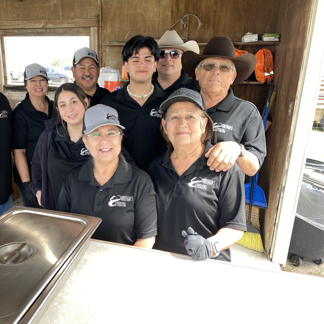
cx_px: 112
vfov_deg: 52.5
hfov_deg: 51.7
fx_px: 328
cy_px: 164
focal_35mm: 31
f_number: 1.8
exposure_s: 1/120
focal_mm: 4.25
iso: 32
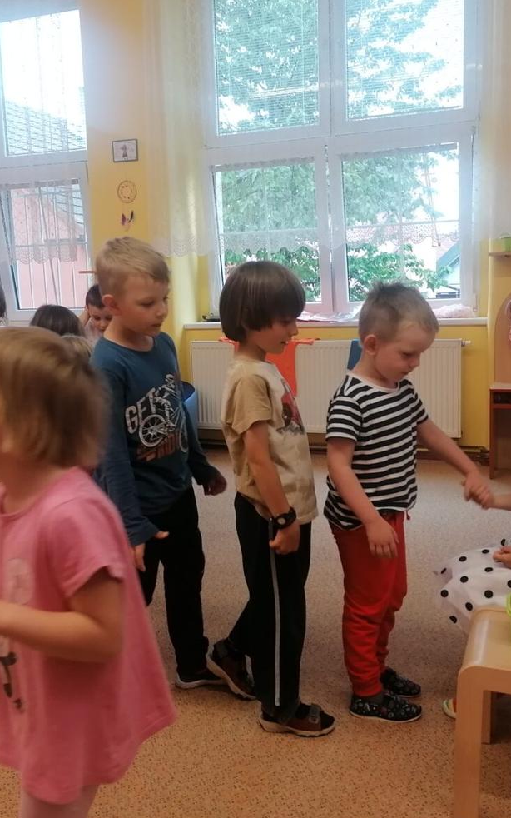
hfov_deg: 32.8
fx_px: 869
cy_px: 403
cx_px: 246
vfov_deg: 50.4
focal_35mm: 39
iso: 125
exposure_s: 1/50
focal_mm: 4.75
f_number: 1.8
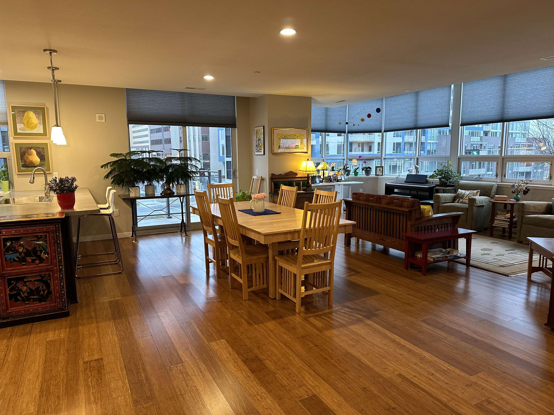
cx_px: 277
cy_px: 208
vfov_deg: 56.8
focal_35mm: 24
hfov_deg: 71.6
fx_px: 384
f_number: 1.78
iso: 250
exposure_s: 1/60
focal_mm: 6.86
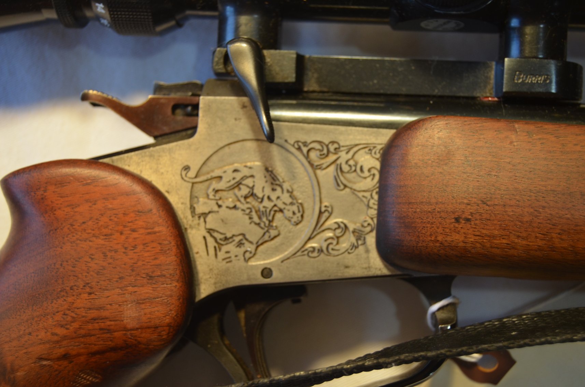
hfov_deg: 33.5
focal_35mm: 60
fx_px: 973
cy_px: 194
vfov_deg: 22.5
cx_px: 292
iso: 400
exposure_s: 1/100
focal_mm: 40
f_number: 5
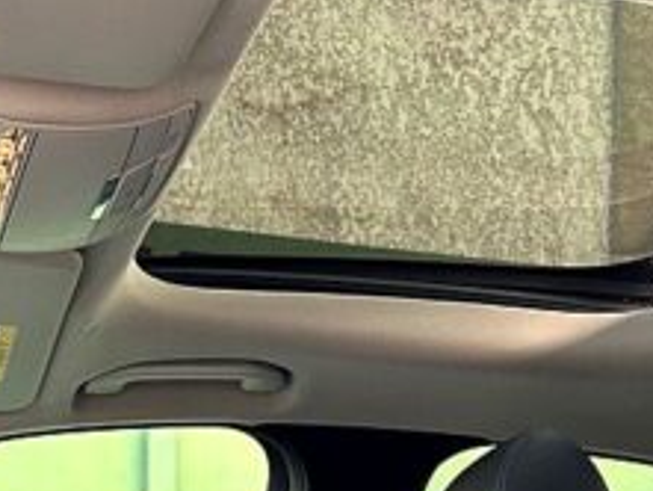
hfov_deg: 22.4
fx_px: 1642
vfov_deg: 15.3
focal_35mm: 87
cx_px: 245
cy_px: 807
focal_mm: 6.86
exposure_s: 1/117
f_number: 1.78
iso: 250
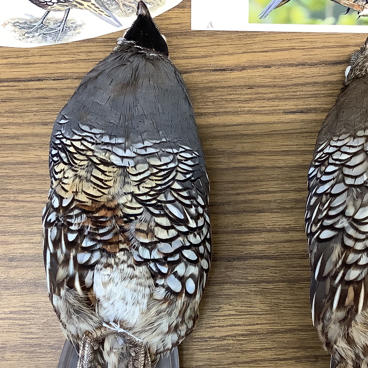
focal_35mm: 49
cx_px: 230
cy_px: 243
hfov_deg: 34.5
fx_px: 589
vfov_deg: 34.4
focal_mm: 3.3
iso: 160
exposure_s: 1/60
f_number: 2.4
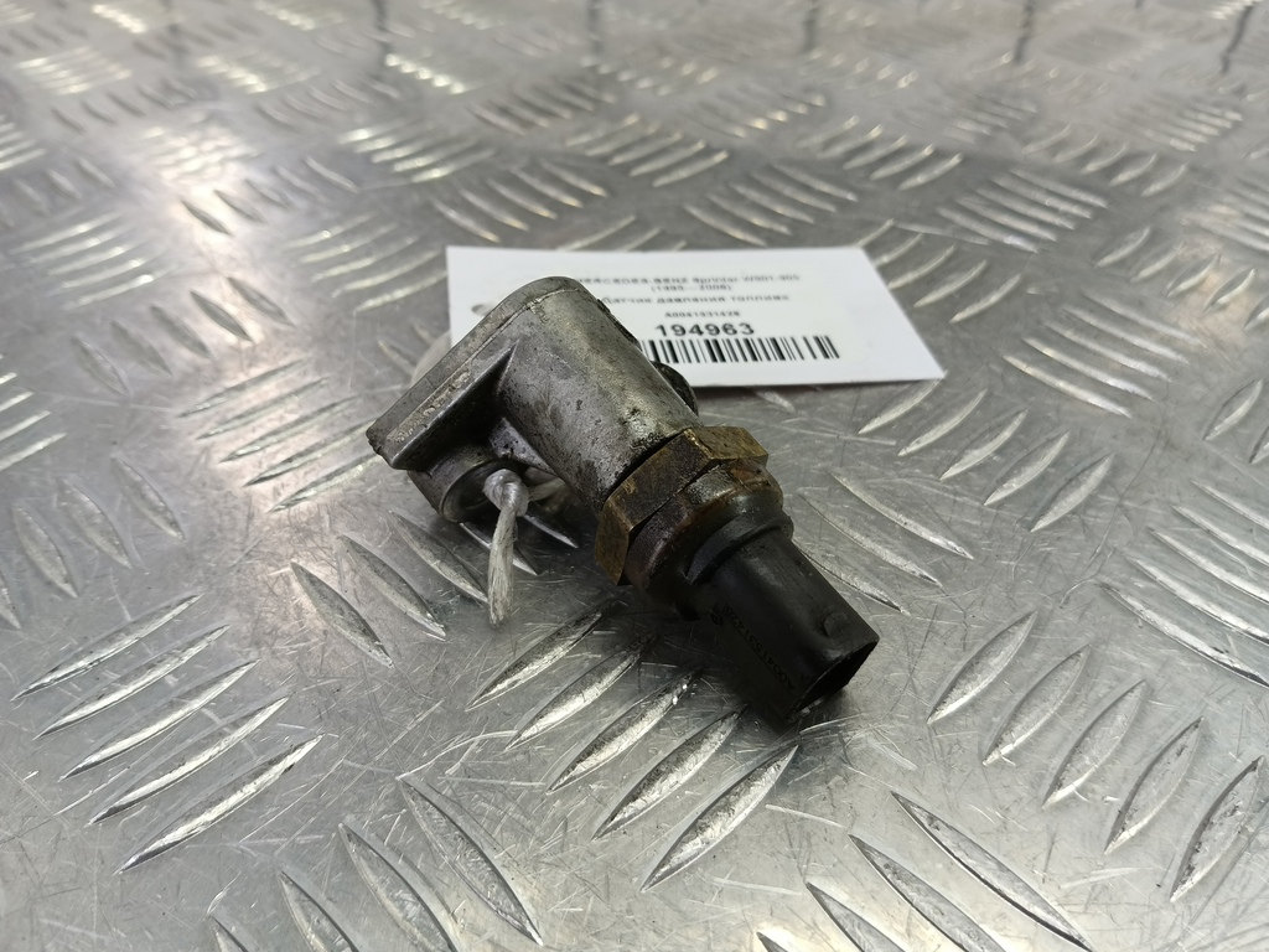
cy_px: 476
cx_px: 634
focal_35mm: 23
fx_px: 843
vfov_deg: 58.9
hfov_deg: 73.9
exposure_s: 1/50
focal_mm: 4.11
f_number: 1.6
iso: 123
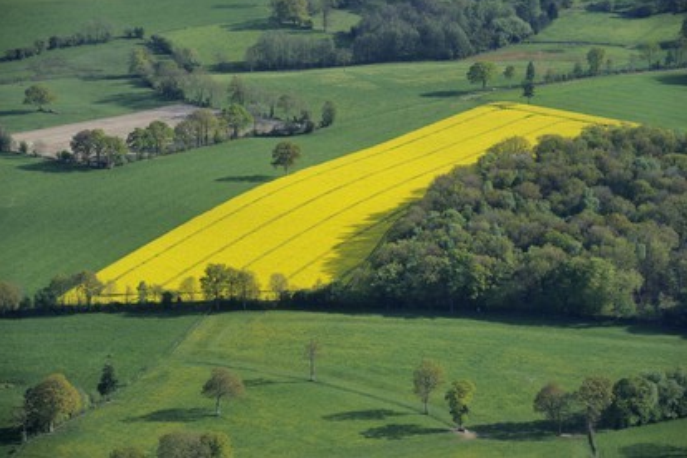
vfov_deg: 9.0
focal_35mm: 152
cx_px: 347
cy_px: 227
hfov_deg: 13.5
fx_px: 2900
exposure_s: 1/1250
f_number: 5.6
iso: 400
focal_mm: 150
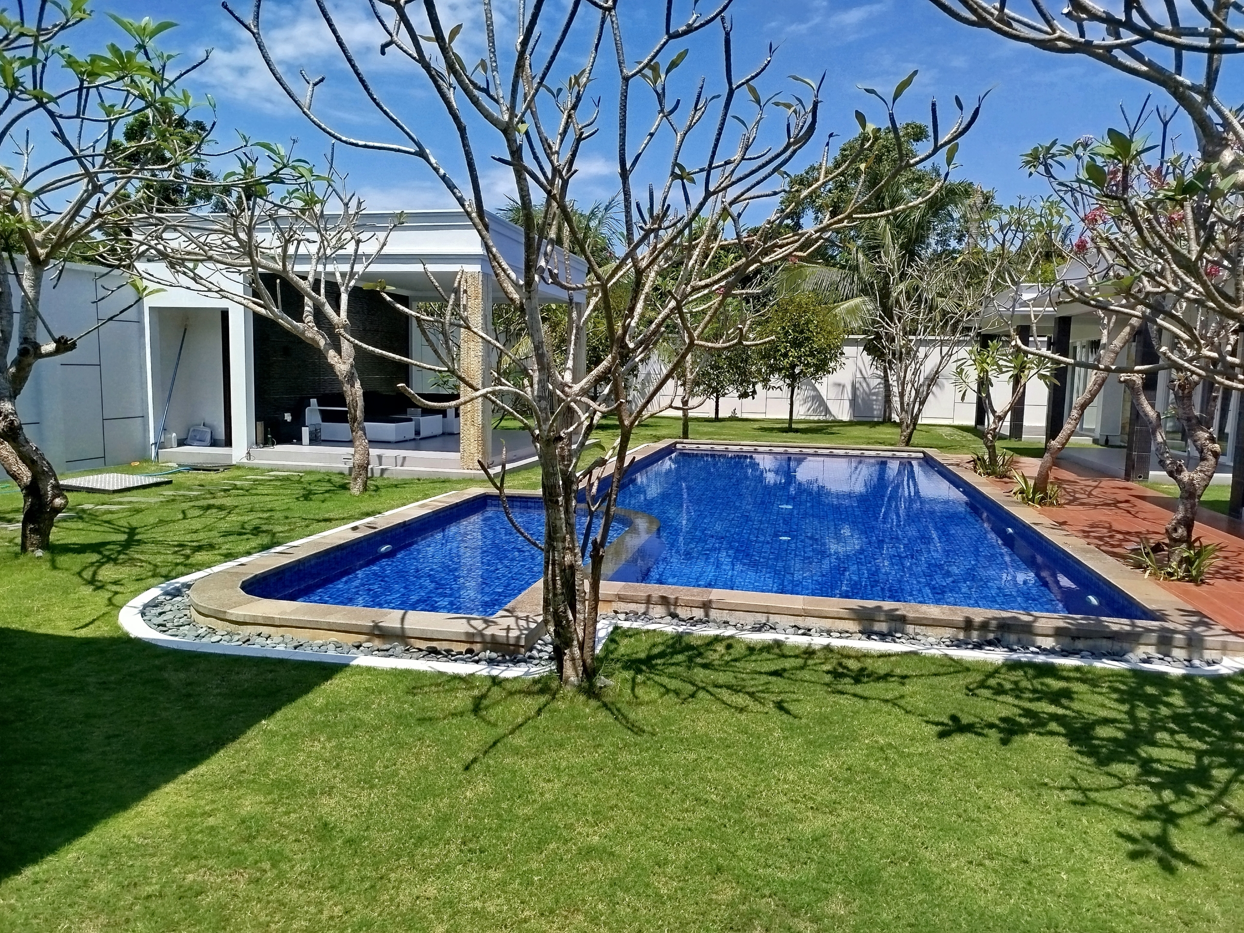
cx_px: 622
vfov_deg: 56.8
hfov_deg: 71.6
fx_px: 862
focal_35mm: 24
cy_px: 466
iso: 50
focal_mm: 5.31
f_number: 1.7
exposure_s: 1/852
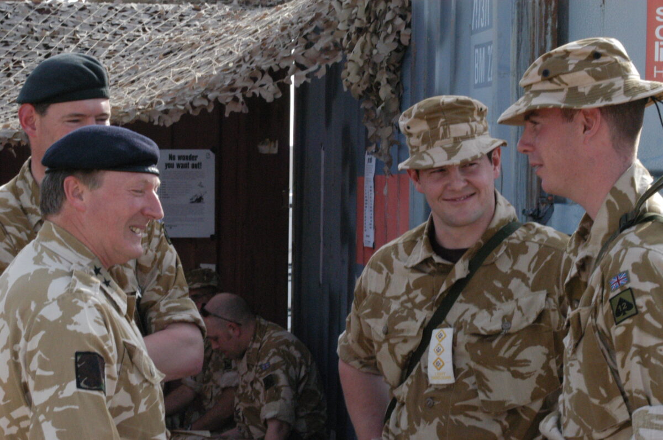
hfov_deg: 15.2
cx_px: 332
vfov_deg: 10.1
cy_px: 220
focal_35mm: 135
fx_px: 2483
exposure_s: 1/125
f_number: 22
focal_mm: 90
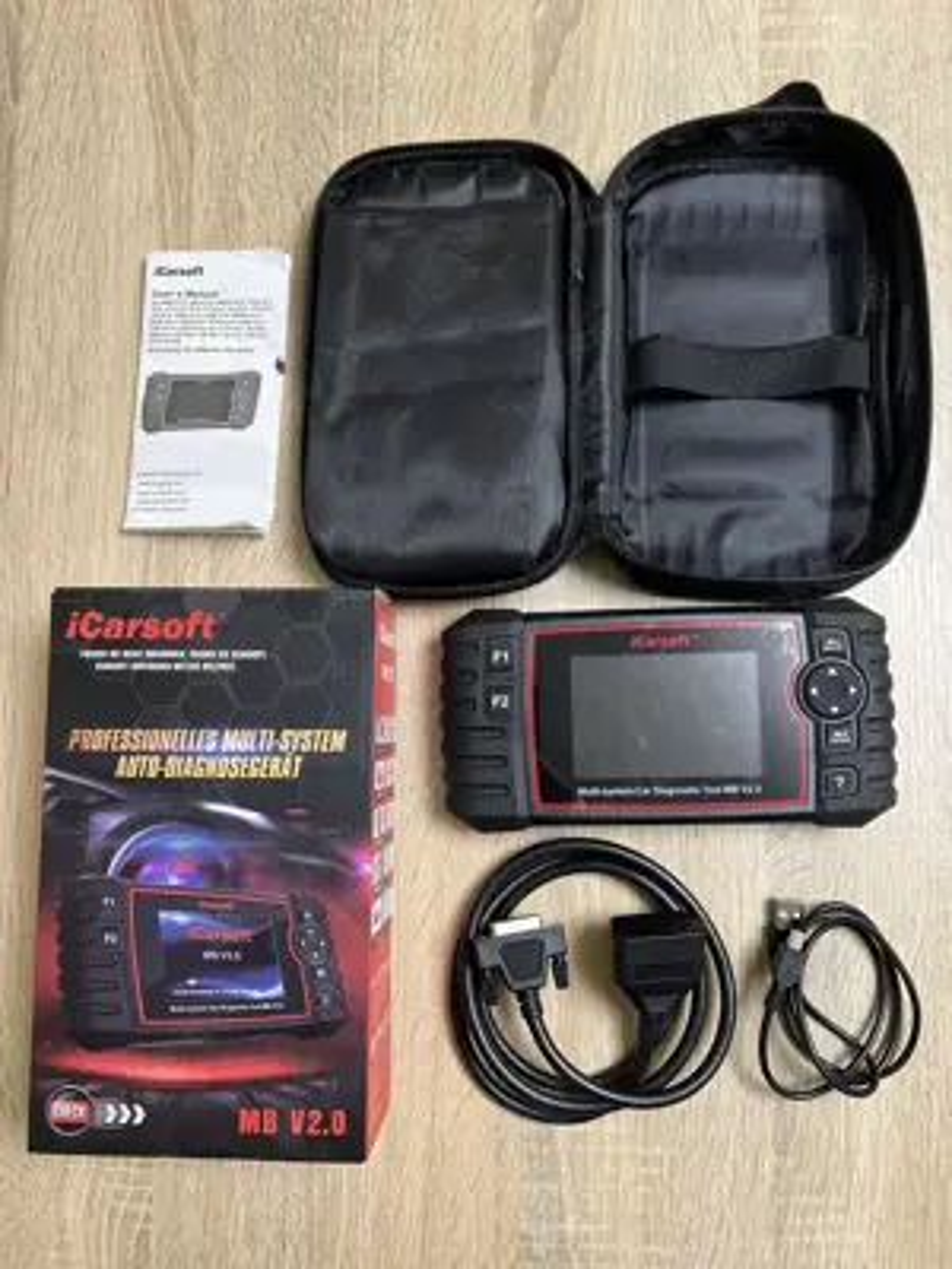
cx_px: 476
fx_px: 953
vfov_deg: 67.3
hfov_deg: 53.1
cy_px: 634
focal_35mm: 26
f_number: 1.5
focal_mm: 5.7
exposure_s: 1/60
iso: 160
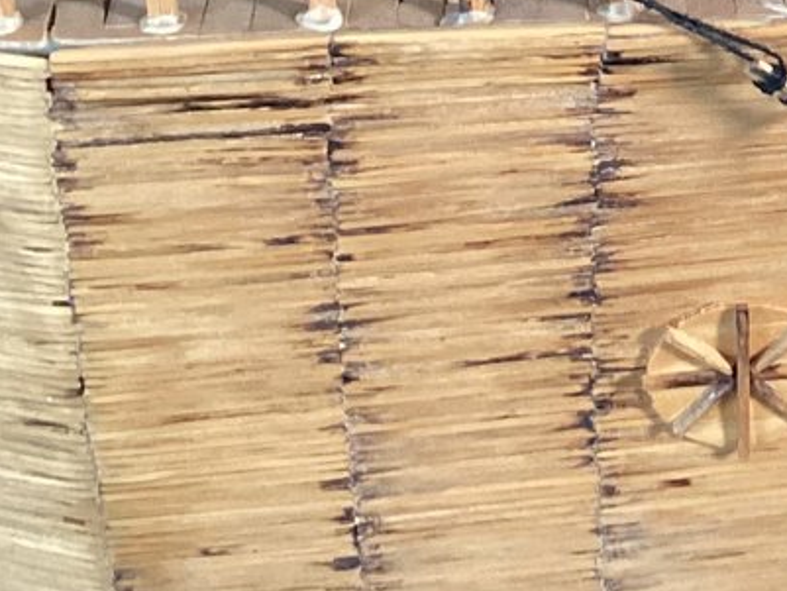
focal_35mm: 117
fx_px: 2661
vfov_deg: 11.8
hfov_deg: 16.0
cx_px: 1010
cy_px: -411
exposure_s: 1/60
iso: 250
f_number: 2.4
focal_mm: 3.3
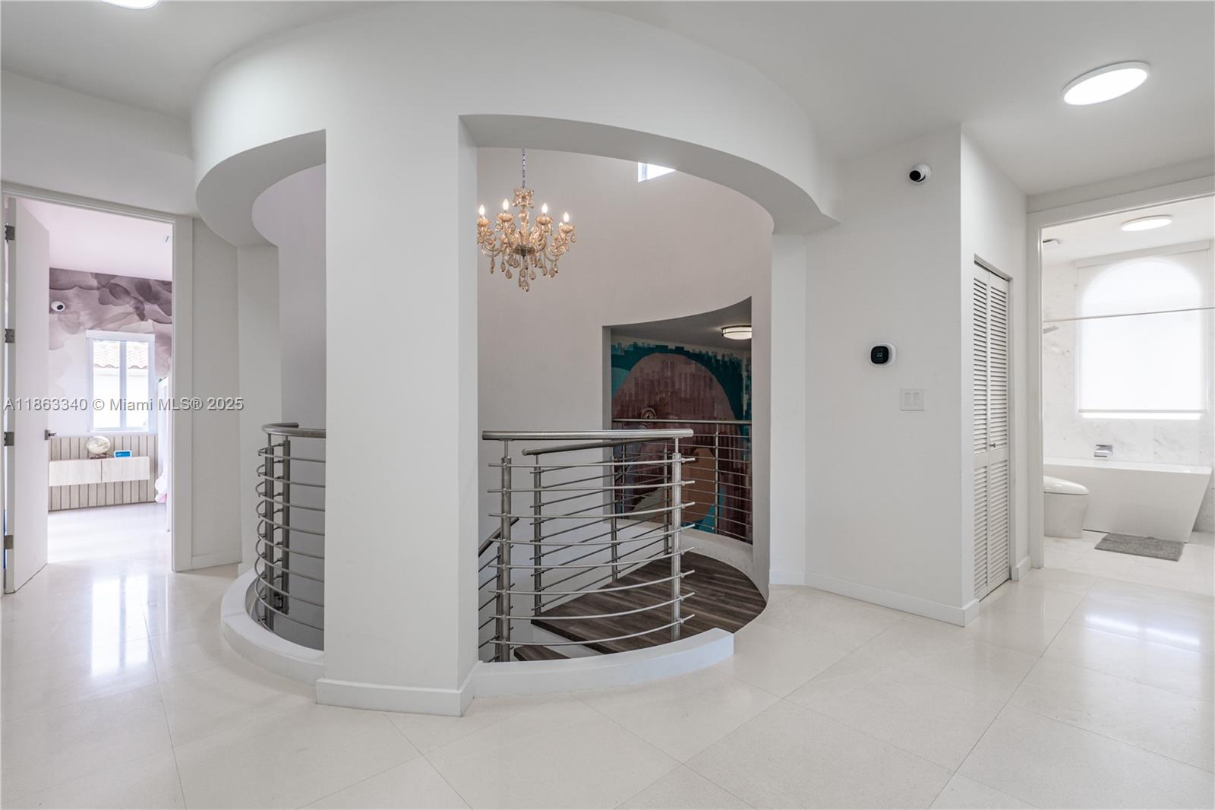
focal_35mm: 17
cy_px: 405
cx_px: 608
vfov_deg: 70.4
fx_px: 574
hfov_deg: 93.3
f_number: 8
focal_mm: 17
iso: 200
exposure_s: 1/30
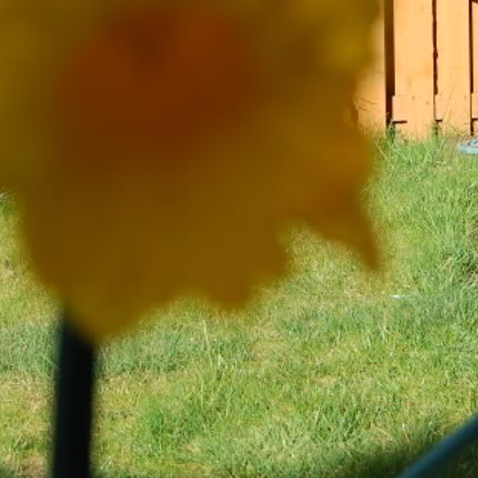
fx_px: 1828
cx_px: 175
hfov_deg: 14.9
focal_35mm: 117
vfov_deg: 14.8
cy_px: 101
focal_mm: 38
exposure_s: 1/320
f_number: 9
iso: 400
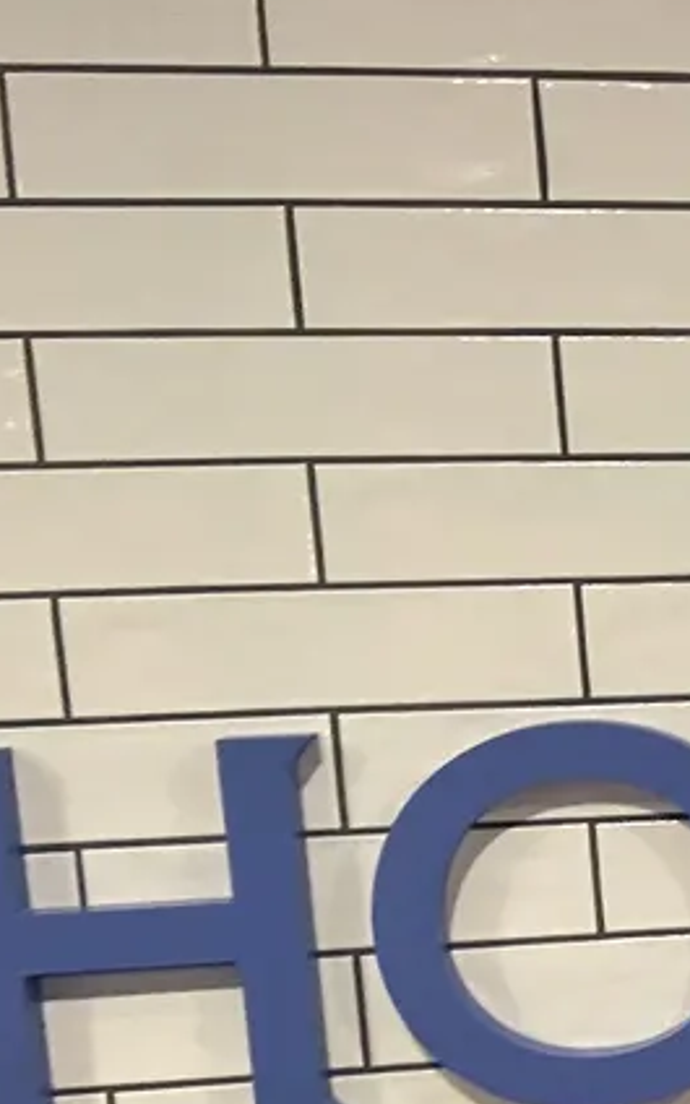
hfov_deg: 15.2
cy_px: 838
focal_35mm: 69
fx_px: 2076
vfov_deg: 29.3
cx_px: 1390
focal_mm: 2.69
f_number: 1.9
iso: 320
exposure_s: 1/60
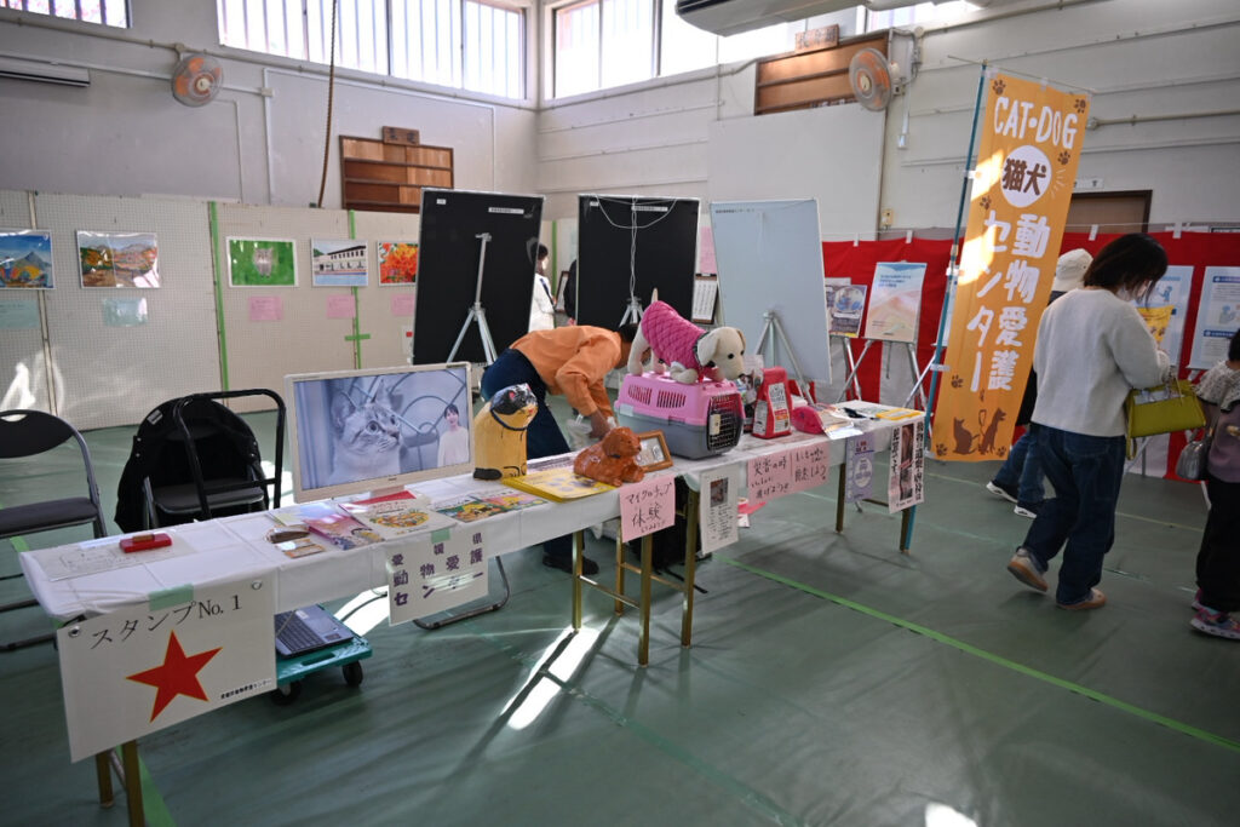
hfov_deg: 73.7
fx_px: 827
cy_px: 414
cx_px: 620
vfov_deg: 53.1
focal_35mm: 24
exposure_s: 1/200
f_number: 4
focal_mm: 24
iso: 400
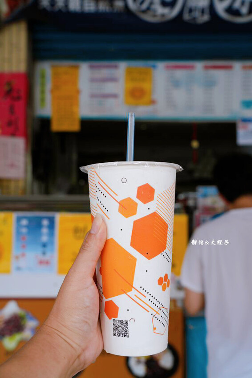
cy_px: 189
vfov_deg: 50.7
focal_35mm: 38
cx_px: 126
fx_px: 399
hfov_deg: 35.0
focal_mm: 38
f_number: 6.3
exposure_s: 1/125
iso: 320
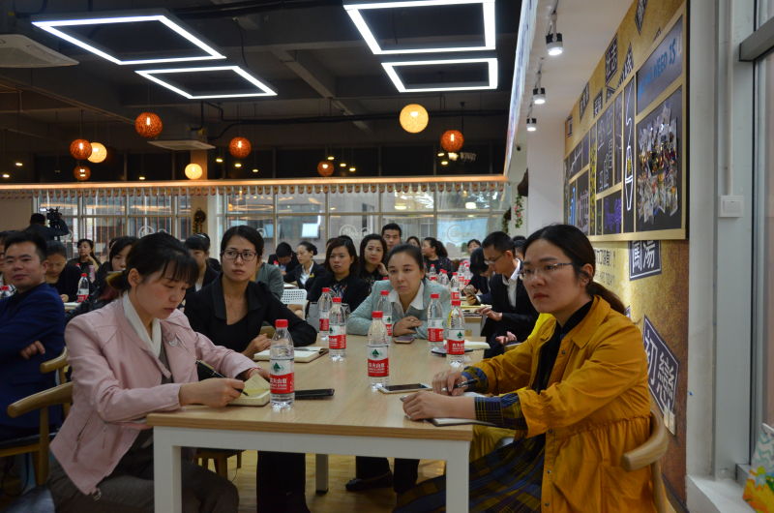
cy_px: 256
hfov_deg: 57.3
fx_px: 708
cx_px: 387
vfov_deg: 39.8
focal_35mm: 33
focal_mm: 22
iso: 1000
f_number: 5
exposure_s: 1/100
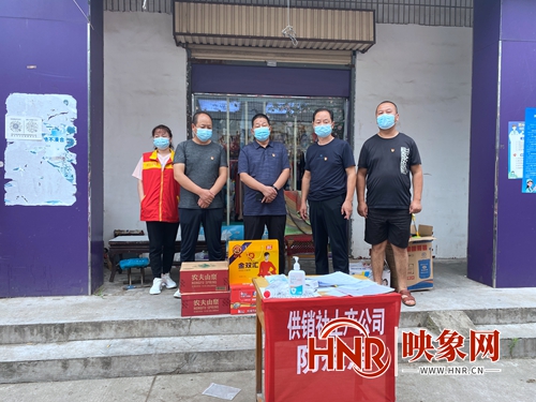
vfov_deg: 53.1
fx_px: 403
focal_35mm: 26
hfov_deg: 67.3
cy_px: 201
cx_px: 268
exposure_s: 1/173
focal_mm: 4.25
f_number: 1.8
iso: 32
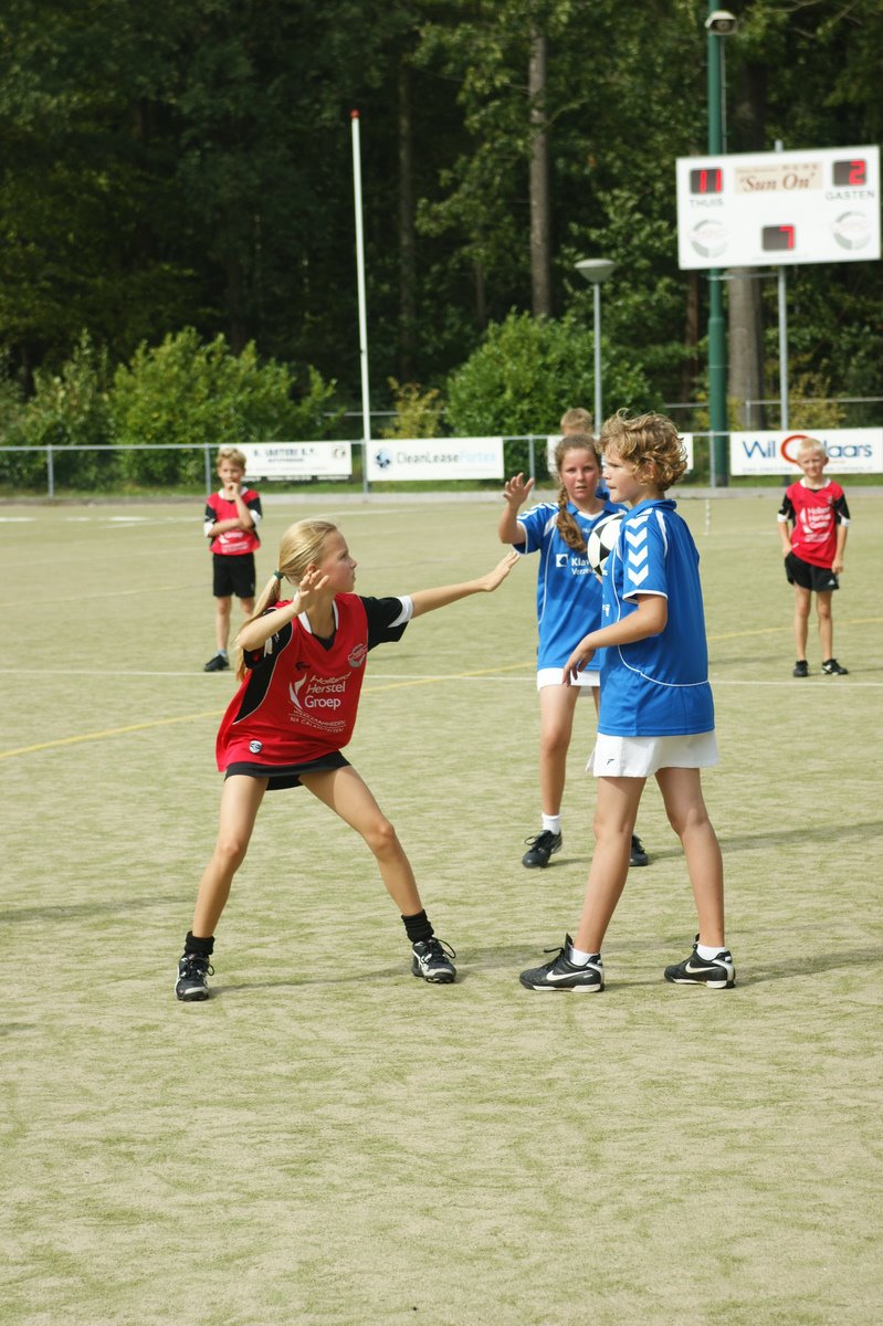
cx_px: 442
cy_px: 663
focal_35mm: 105
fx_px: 3866
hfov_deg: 13.0
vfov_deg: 19.5
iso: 100
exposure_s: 1/320
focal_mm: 70
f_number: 5.6
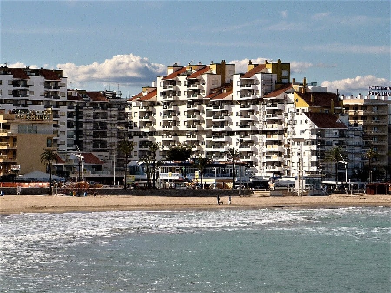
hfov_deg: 10.6
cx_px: 196
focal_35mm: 187
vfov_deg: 7.9
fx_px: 2112
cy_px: 146
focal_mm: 17
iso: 80
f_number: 5.6
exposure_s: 1/640
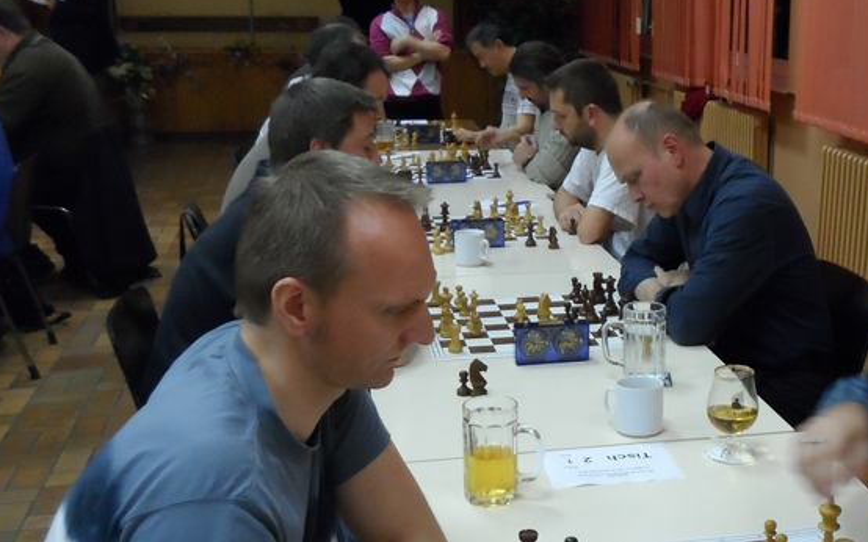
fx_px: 1159
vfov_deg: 26.2
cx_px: 664
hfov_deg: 39.8
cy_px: 341
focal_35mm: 49
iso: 320
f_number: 2.5
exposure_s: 1/30
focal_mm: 4.5
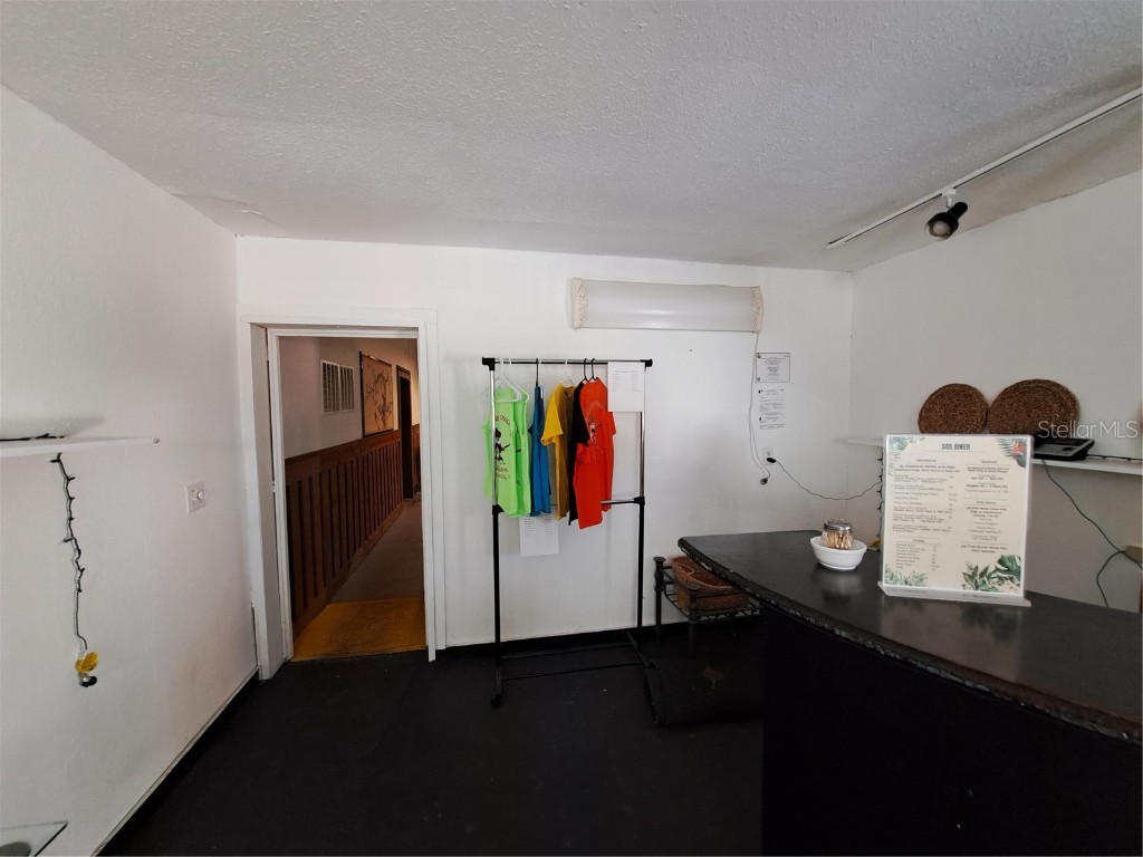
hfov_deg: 106.2
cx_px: 572
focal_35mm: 13
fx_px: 429
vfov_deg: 89.9
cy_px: 428
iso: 250
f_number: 2.2
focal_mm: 1.74
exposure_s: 1/24
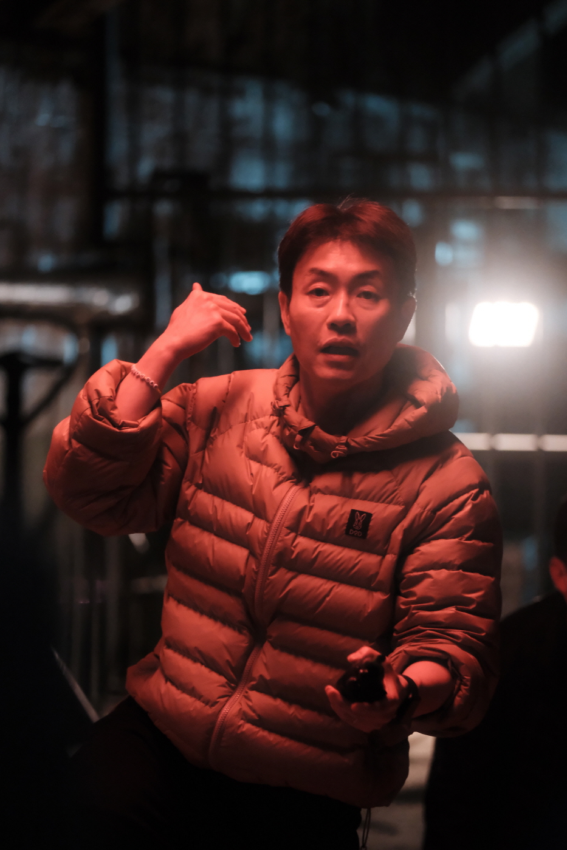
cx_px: 297
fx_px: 5317
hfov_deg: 6.1
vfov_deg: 9.1
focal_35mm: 225
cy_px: 431
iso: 6400
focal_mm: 140
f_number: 2.8
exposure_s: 1/250
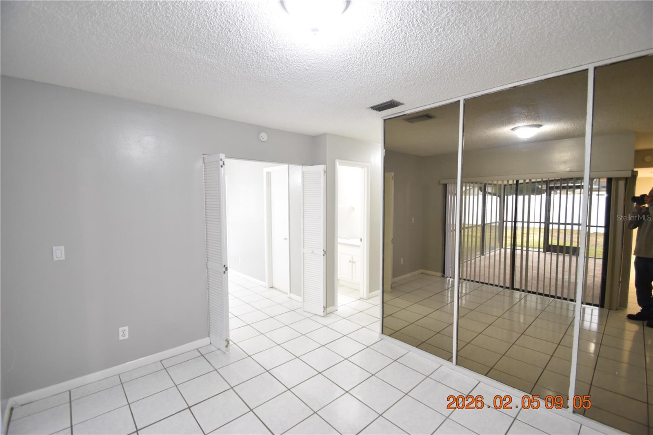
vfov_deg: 77.3
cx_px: 326
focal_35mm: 15
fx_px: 272
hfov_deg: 100.4
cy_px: 218
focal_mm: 10
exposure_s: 1/20
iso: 800
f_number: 3.5
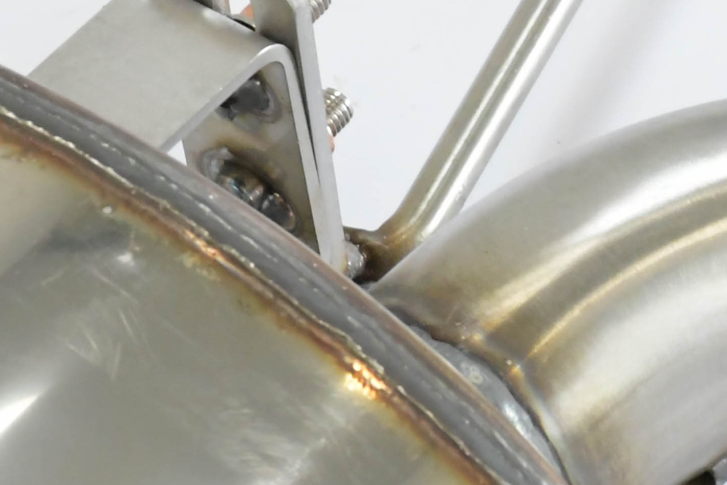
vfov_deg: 3.6
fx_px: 7775
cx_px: 863
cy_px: 193
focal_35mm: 385
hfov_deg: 5.3
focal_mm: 66
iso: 4000
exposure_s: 1/160
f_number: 10
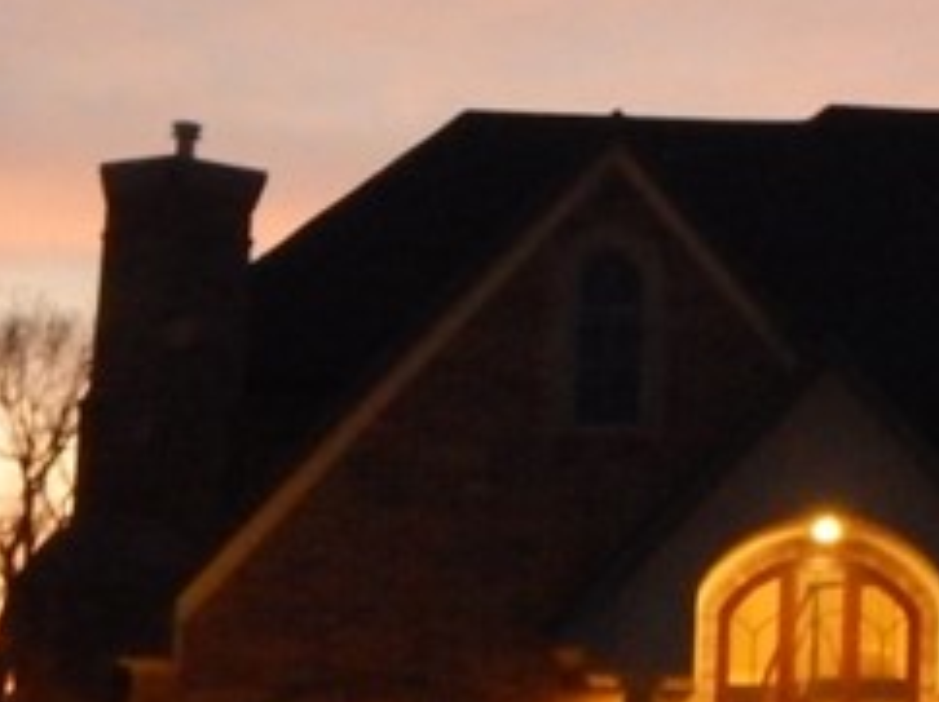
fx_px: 3902
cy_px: 116
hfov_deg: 13.0
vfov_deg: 10.2
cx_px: 1381
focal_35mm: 144
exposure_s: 1/30
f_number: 3.3
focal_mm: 6.1
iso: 1100
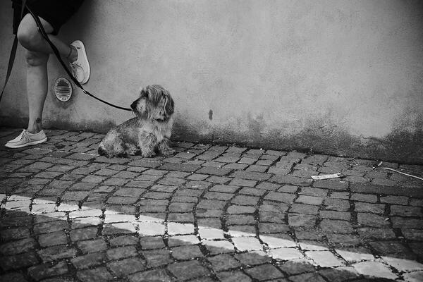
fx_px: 482
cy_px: 141
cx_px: 212
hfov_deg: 47.4
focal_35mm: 41
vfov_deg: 32.6
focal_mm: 27
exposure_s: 1/250
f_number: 4
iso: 160
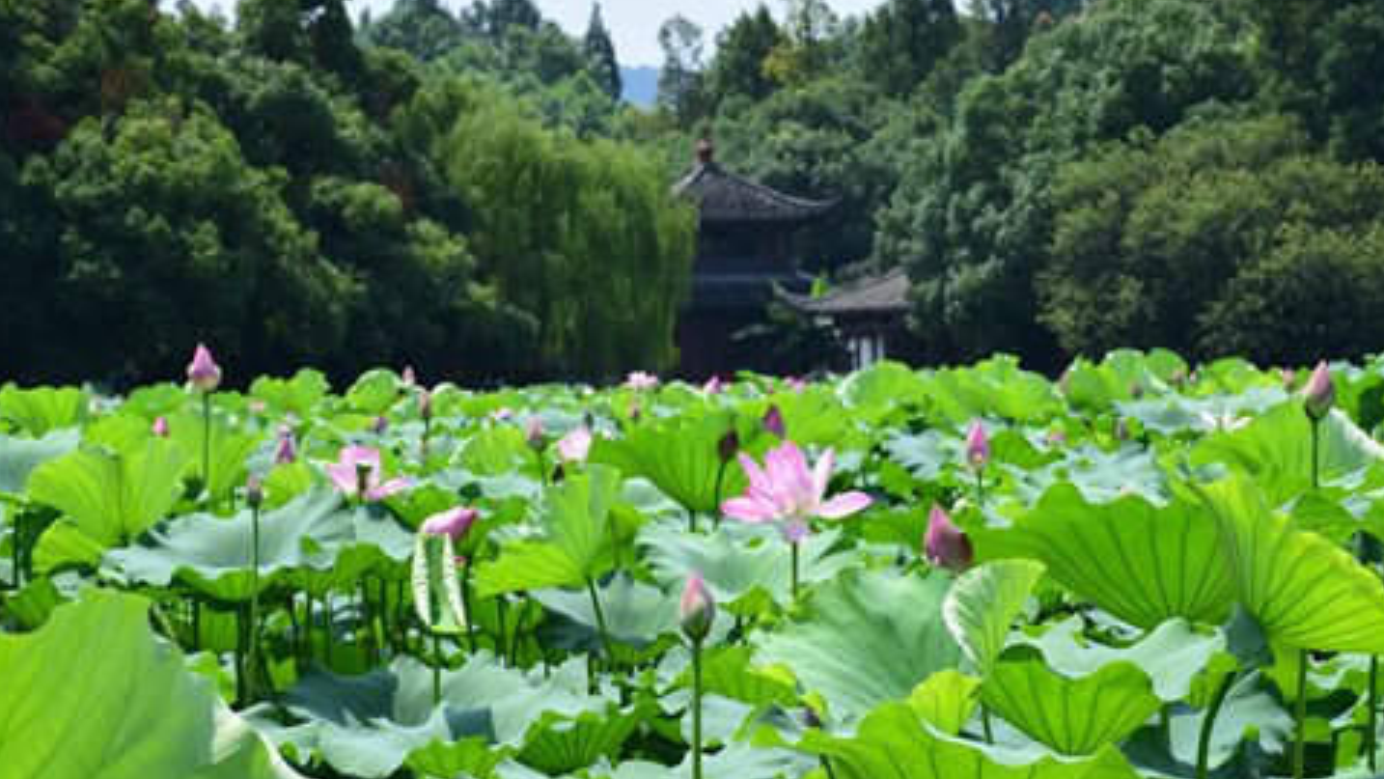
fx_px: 5065
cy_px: 463
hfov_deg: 15.6
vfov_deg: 8.8
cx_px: 738
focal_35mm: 138
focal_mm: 70
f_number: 11
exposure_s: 1/500
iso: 400
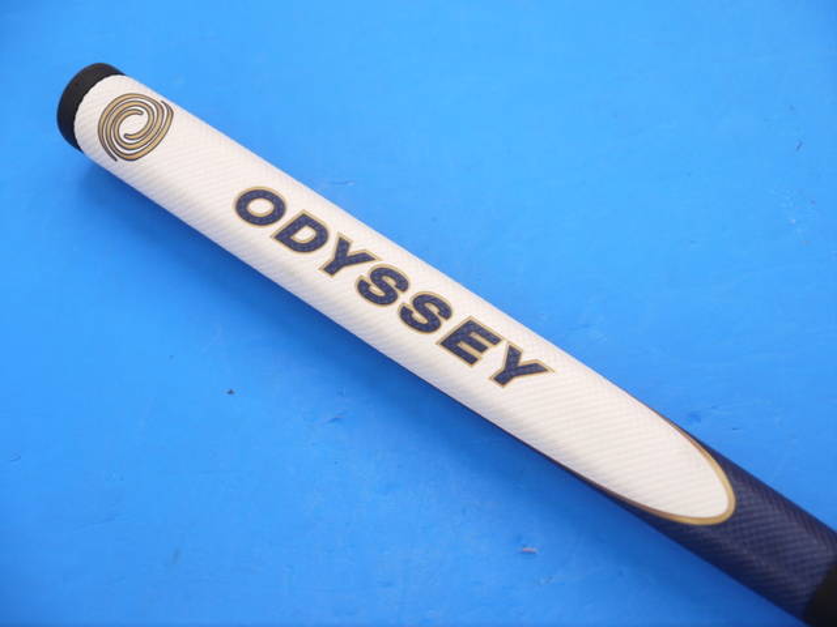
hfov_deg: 23.3
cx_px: 418
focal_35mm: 84
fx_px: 2031
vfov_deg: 17.6
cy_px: 314
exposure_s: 1/80
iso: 400
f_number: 5.6
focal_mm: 42
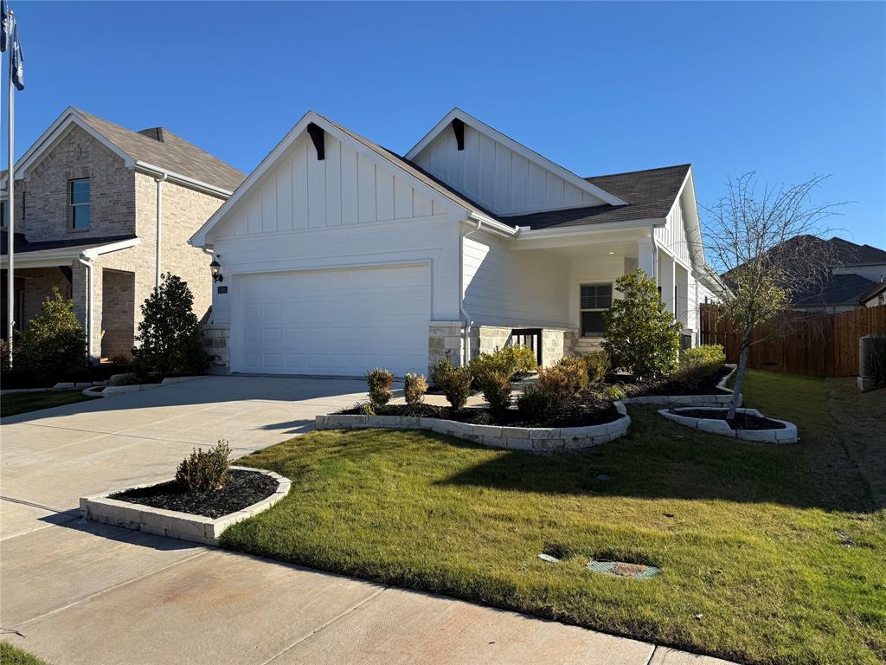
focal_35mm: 24
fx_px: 614
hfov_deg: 71.6
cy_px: 332
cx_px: 443
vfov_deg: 56.8
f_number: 1.78
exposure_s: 1/3953
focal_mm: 6.76
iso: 80
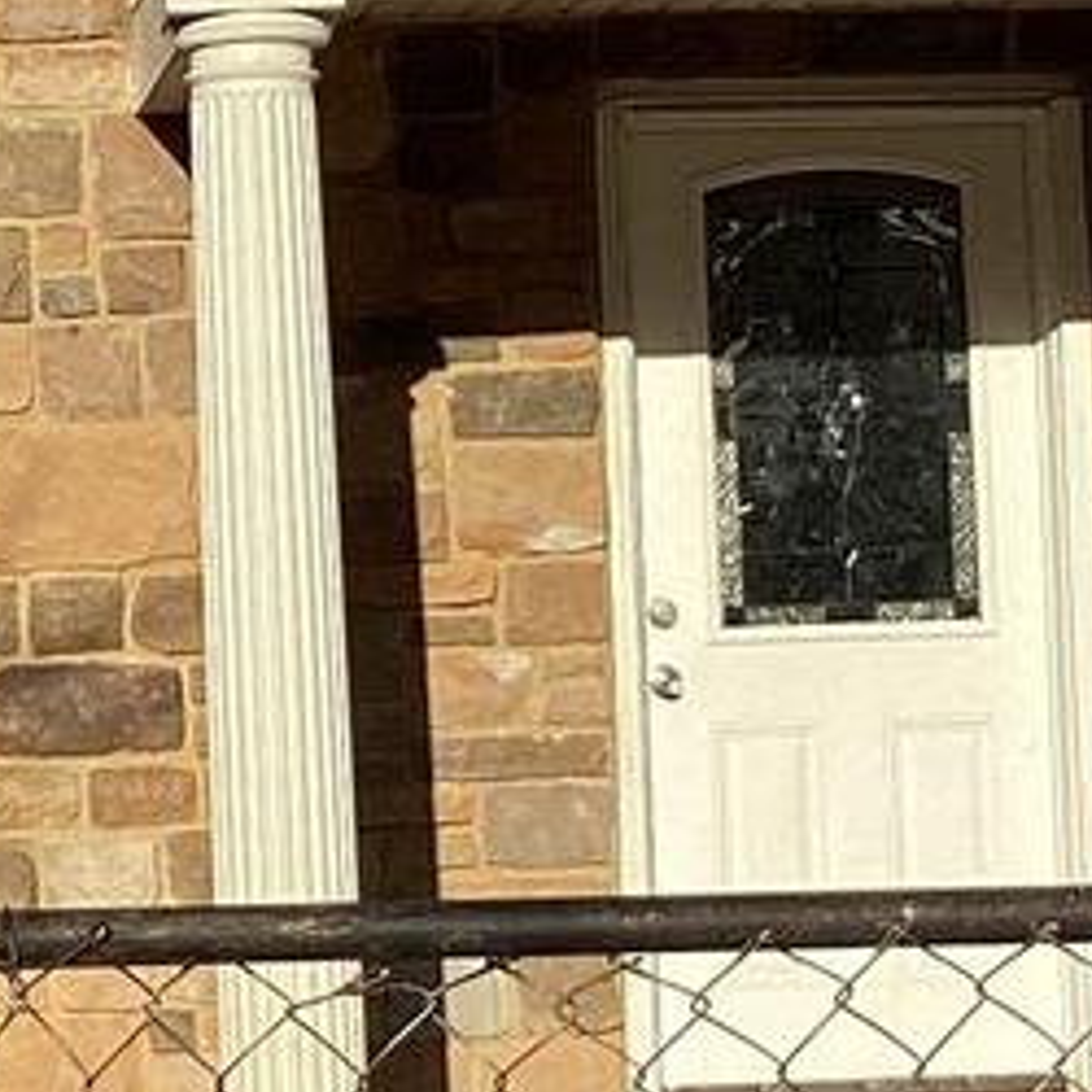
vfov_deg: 11.0
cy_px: 345
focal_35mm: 158
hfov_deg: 11.0
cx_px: 218
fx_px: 5639
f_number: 2.4
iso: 25
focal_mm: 3.3
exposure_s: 1/1274
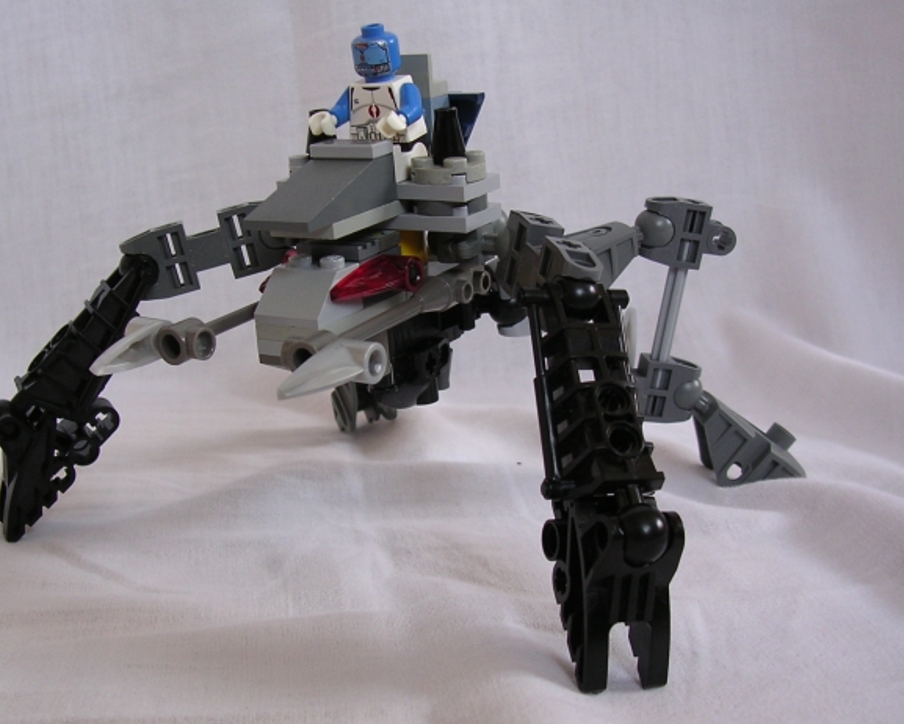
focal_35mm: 41
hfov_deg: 44.7
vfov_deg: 36.5
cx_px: 406
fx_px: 1097
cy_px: 359
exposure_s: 1/30.3
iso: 100
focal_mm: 5.8
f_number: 2.8
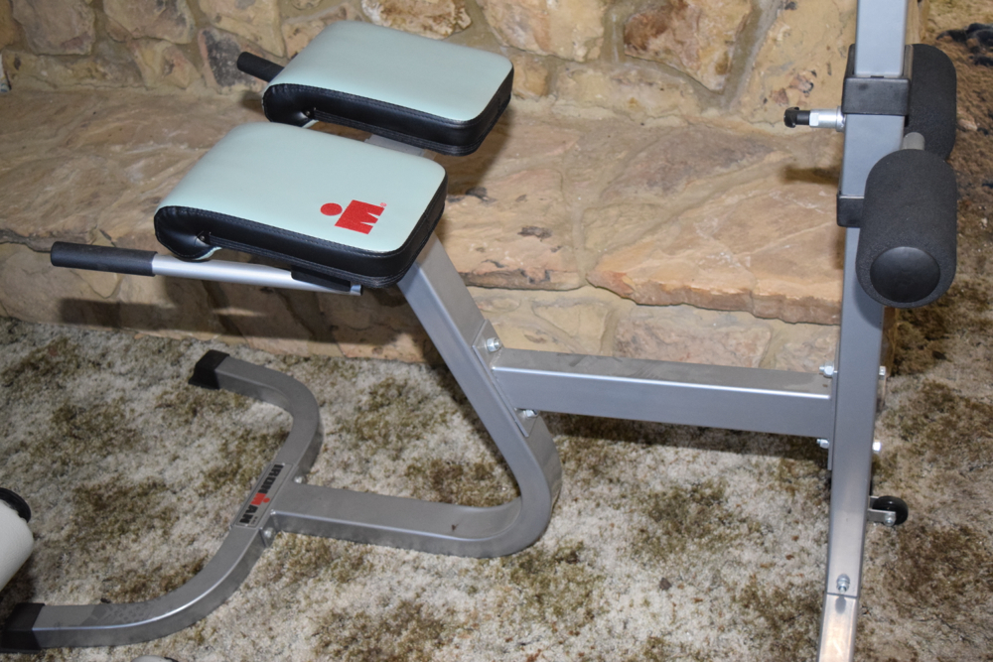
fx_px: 1200
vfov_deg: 30.9
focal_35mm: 44
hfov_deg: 45.0
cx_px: 496
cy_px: 331
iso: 2200
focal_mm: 29
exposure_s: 1/60
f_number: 4.2
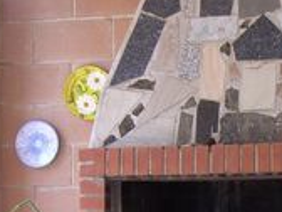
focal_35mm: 136
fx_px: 1108
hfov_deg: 14.2
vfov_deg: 10.8
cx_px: 292
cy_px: 187
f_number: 2.8
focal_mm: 6.3
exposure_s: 1/115
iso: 50
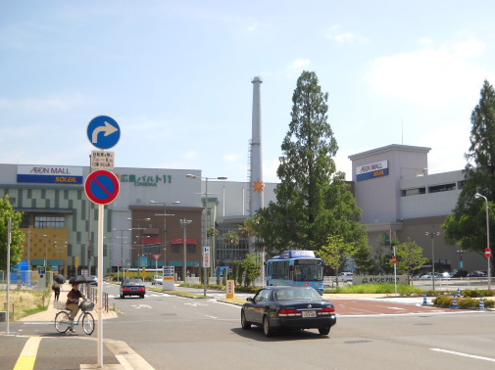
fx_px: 743
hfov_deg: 36.7
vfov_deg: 28.0
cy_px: 216
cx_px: 295
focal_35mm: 52
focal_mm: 6.72
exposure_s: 1/218
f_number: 5.5
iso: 64
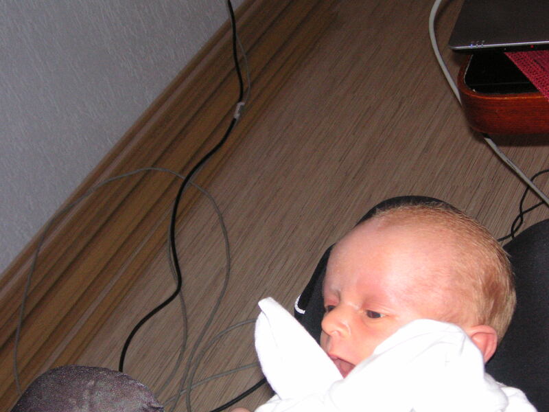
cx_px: 274
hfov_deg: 31.7
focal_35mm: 61
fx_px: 967
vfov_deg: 24.0
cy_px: 206
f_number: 3.9
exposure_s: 1/60
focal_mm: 10.2
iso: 160
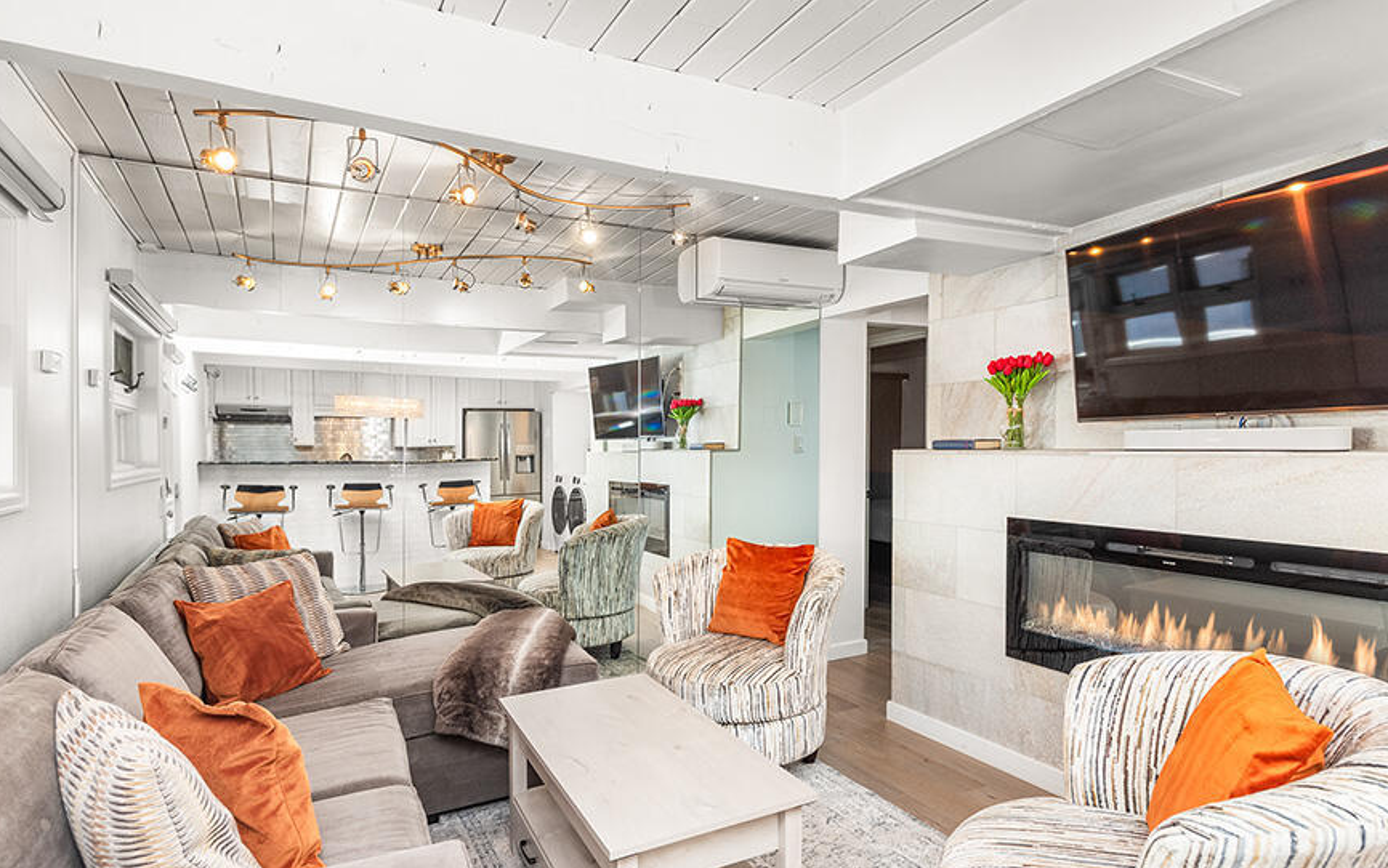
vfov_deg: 59.7
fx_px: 757
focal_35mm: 20
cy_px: 430
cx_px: 718
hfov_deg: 85.0
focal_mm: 17
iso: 400
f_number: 7.1
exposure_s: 1/40
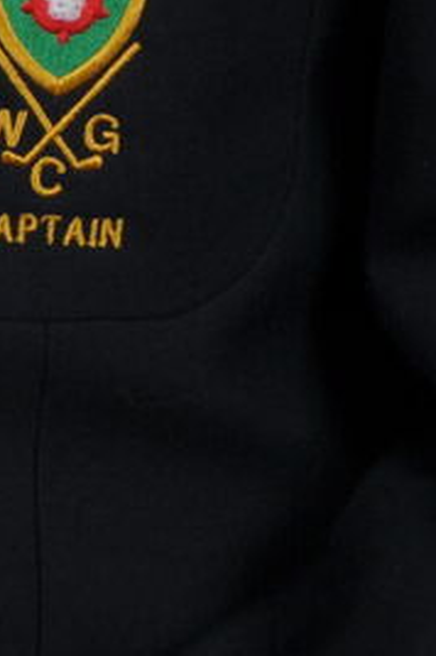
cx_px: -149
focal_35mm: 491
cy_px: -875
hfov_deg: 2.8
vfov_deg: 4.1
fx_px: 8942
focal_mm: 62
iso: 250
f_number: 13
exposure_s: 1/250
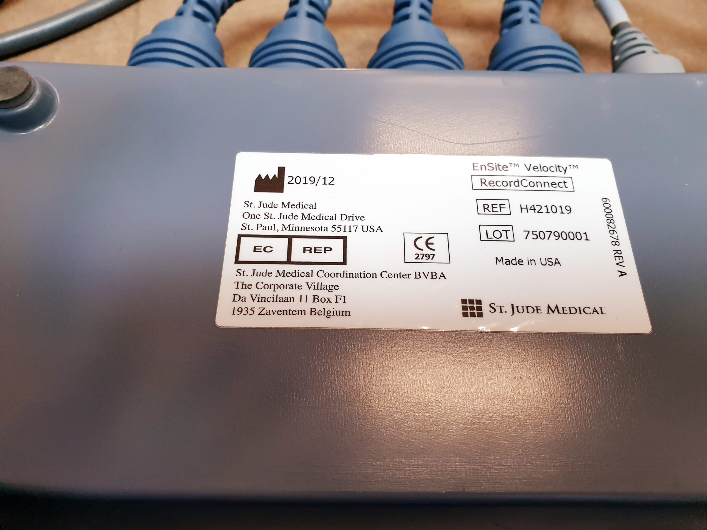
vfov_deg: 53.1
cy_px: 265
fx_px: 531
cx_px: 354
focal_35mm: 26
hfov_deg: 67.3
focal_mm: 4.3
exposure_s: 1/50
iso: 200
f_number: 2.4
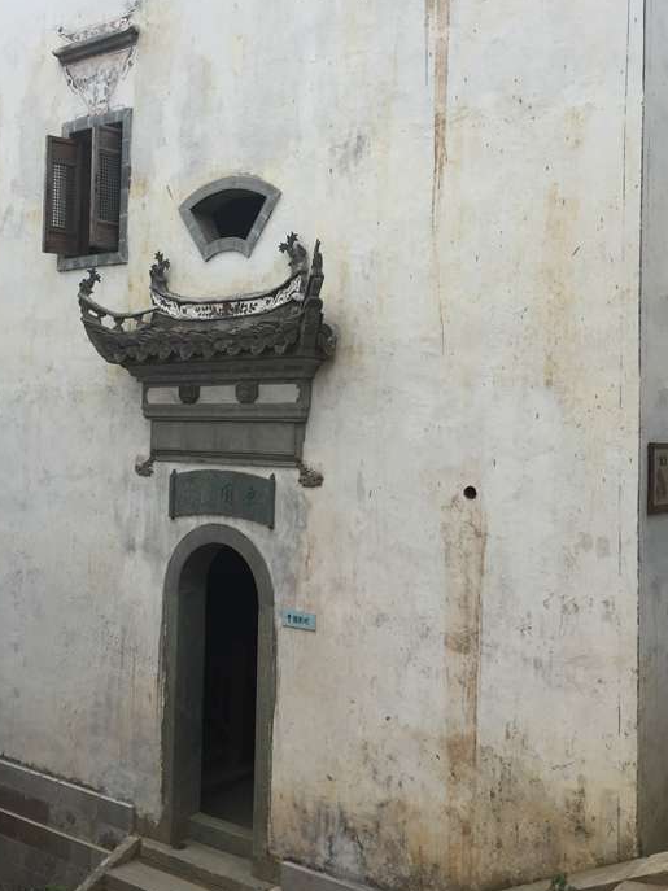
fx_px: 978
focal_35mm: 38
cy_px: 389
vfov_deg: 48.9
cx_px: 317
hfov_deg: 37.7
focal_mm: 4.15
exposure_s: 1/581
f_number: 2.2
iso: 32
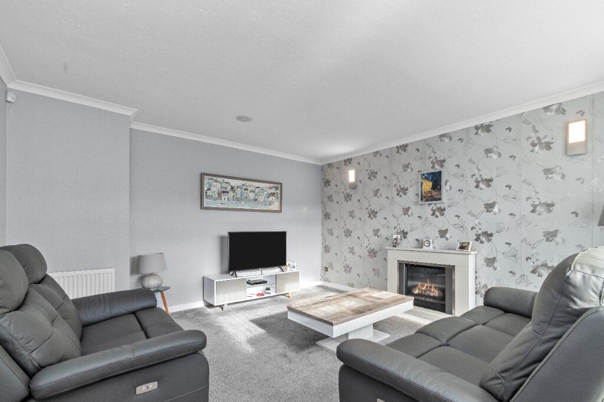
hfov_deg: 100.4
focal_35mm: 15
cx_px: 302
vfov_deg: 77.3
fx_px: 252
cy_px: 201
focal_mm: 10
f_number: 8
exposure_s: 1/15
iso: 320
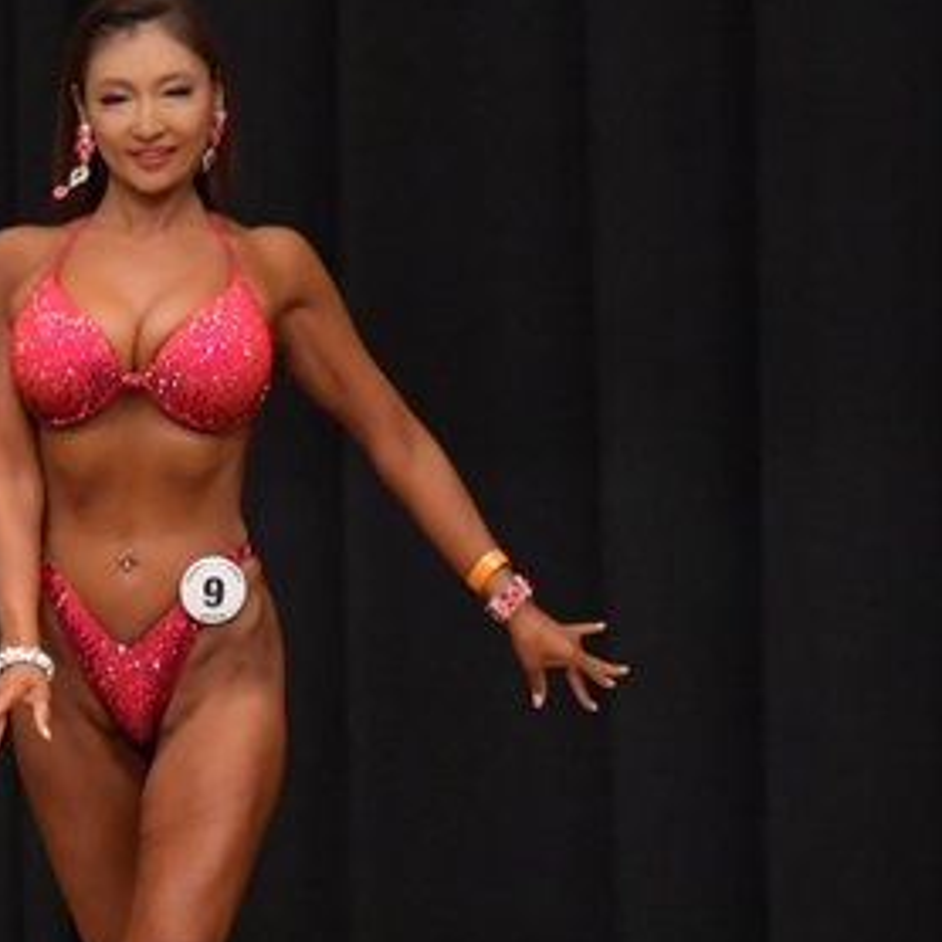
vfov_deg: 2.9
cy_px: 695
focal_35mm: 604
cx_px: 144
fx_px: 18596
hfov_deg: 2.9
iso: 6400
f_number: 5.6
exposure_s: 1/400
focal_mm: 170
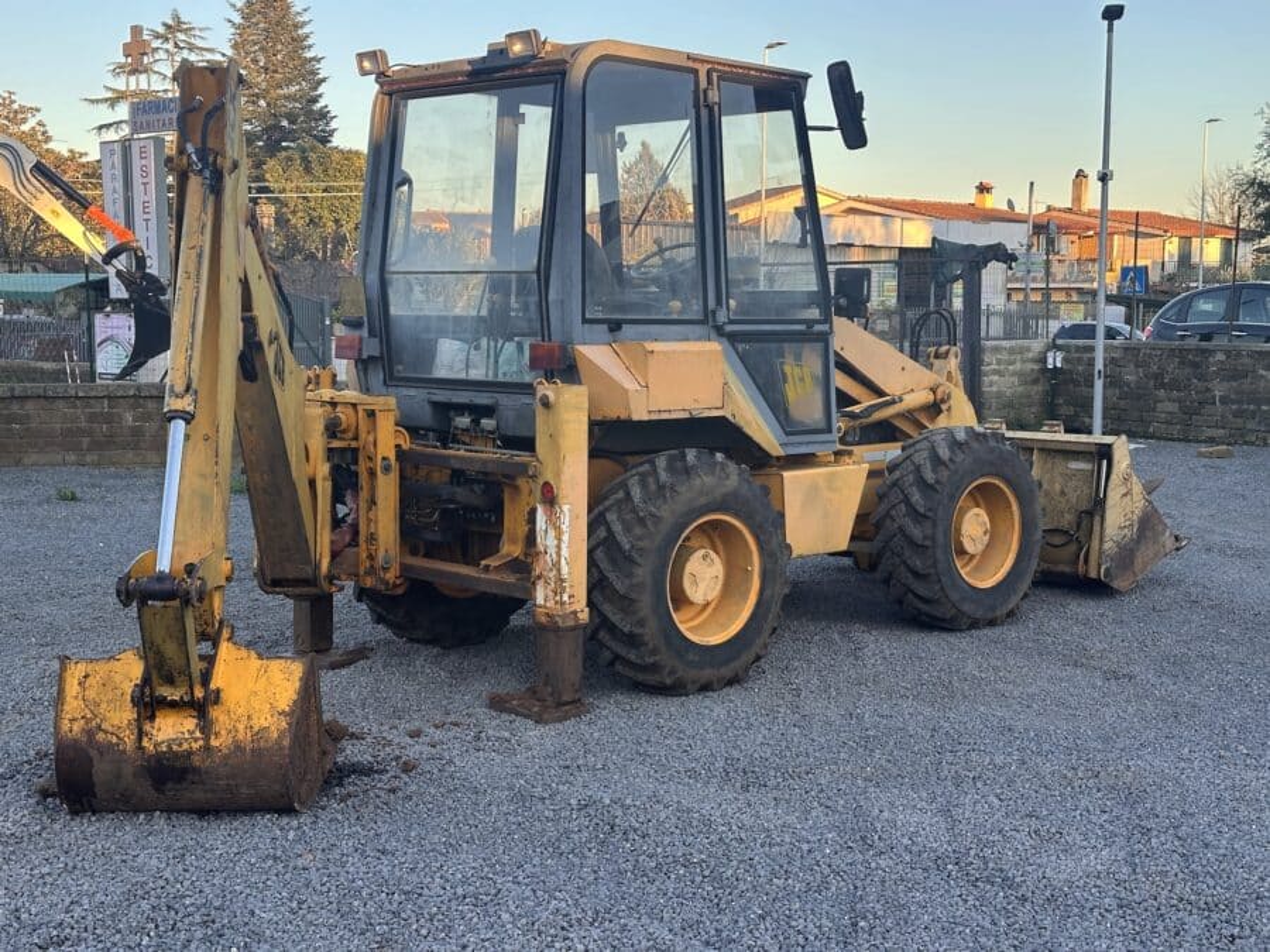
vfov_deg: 30.3
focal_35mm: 48
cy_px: 476
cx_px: 635
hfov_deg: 39.7
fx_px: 1761
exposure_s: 1/297
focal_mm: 6.86
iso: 64
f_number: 1.78
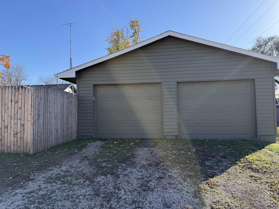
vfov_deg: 56.8
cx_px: 140
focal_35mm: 24
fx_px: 193
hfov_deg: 71.6
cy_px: 104
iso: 100
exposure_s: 1/2611
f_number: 1.78
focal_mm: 6.76
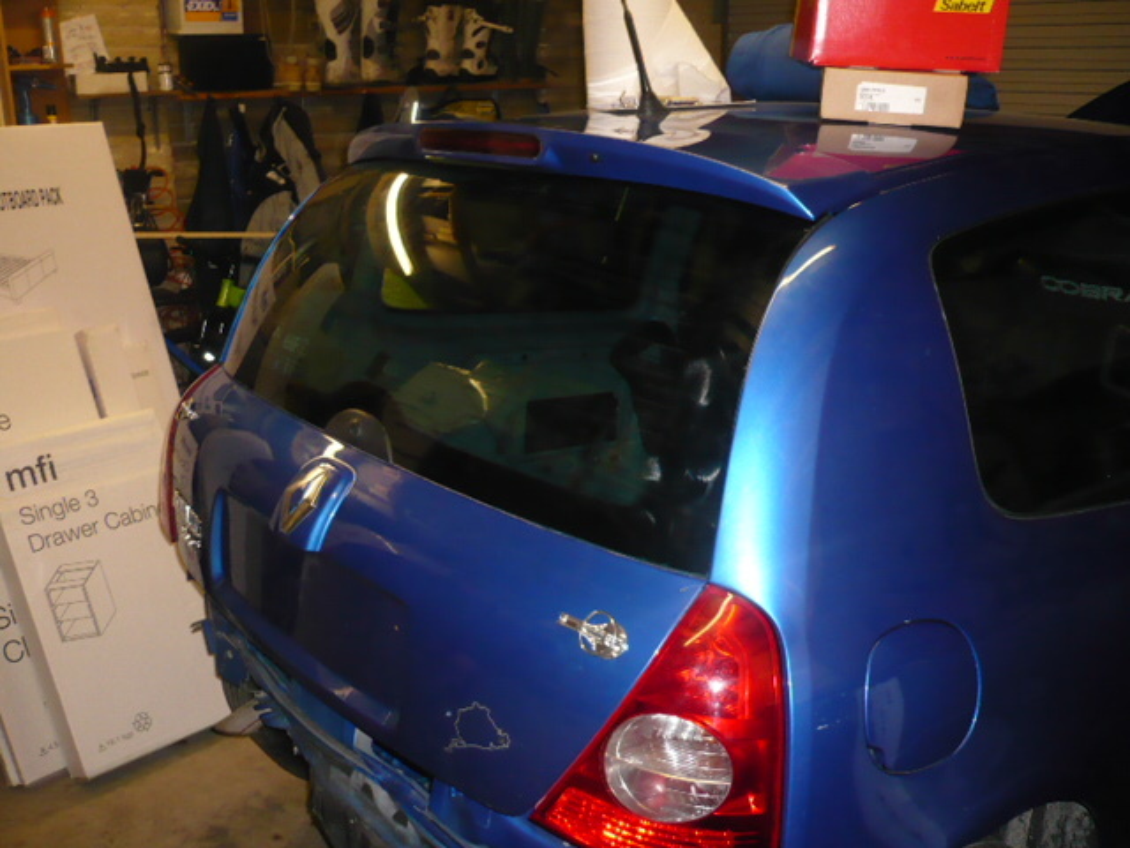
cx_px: 565
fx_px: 1143
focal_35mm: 35
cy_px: 424
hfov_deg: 52.6
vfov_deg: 40.7
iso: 250
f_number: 2.8
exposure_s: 1/30
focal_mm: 5.8
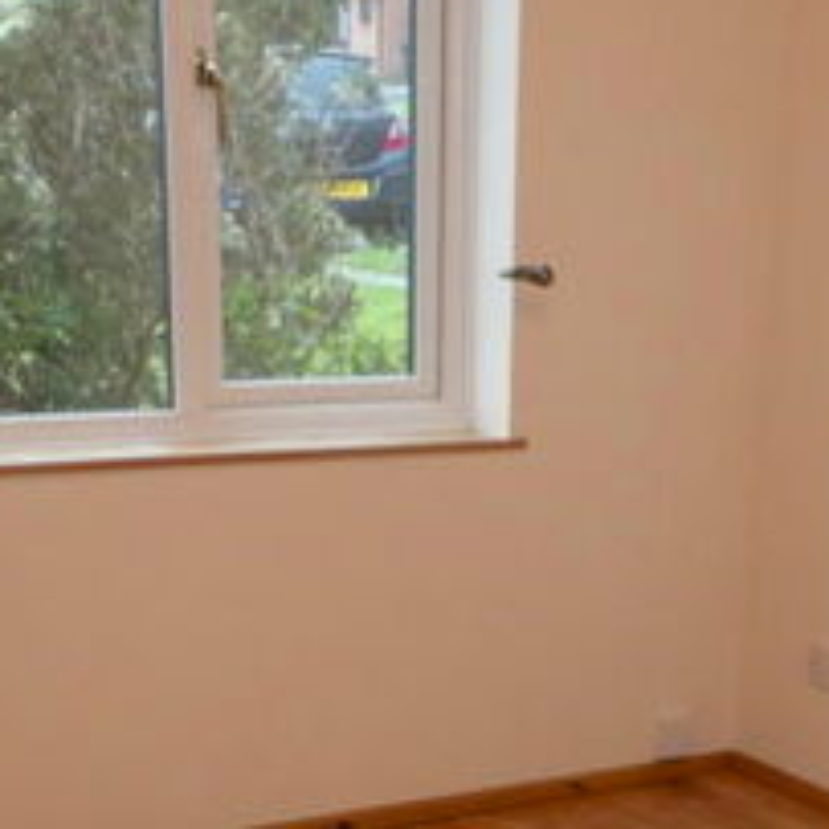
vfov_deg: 21.6
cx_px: 604
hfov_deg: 23.5
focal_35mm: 73
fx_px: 1978
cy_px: 1052
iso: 200
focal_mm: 4.3
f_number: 4.1
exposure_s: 1/15
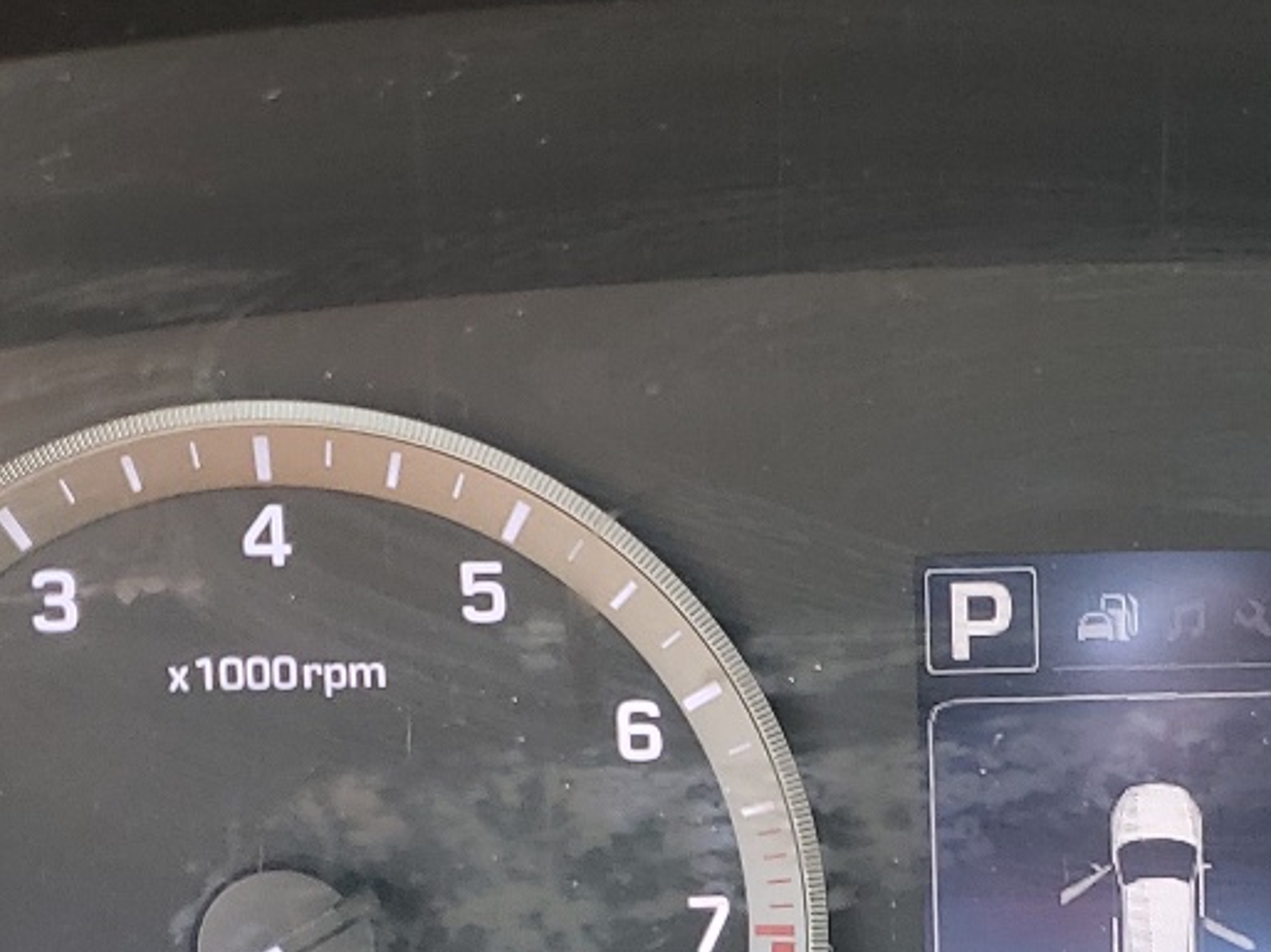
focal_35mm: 81
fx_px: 2973
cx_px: 1068
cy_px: 945
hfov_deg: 23.7
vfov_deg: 17.8
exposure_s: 1/60.2
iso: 52
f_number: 1.5
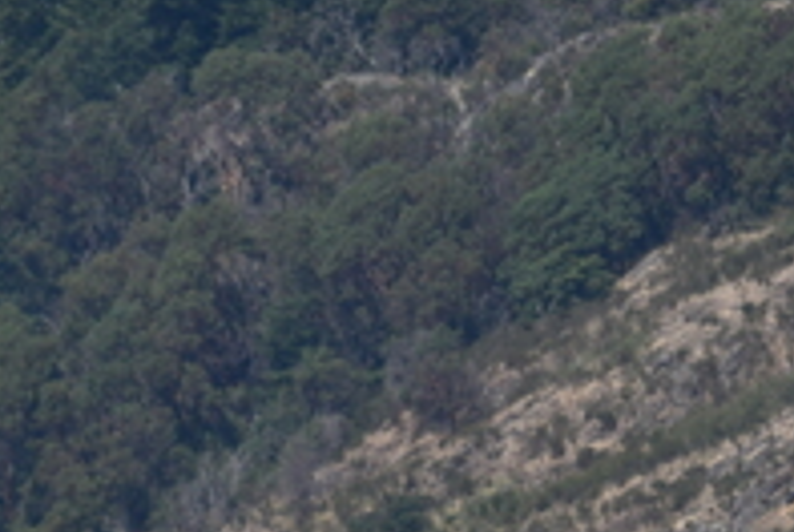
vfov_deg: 0.7
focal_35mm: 1947
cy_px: 238
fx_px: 43006
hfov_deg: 1.1
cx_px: 850
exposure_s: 1/640
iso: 100
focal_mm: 300
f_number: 6.3
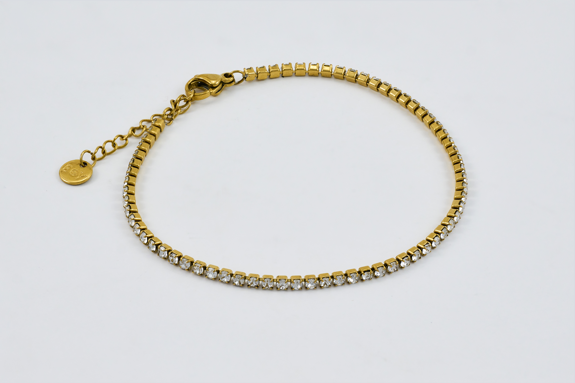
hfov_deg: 13.1
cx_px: 288
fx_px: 2508
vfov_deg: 8.7
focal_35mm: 157
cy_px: 192
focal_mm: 105
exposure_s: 1/160
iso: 200
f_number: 5.6
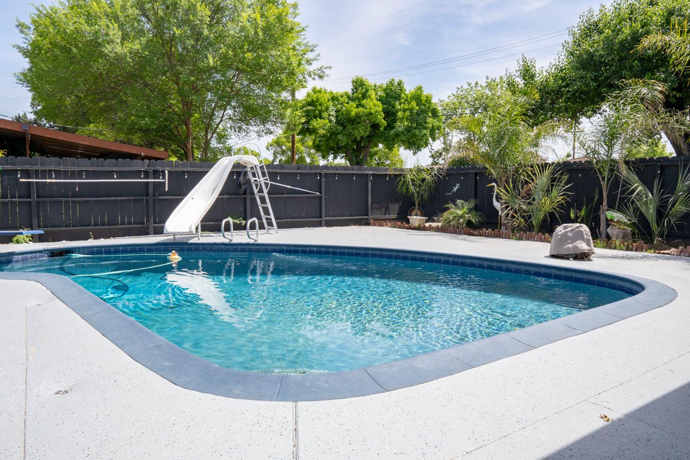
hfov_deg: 73.7
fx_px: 460
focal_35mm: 24
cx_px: 345
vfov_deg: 53.1
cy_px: 230
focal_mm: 16
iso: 100
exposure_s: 1/160
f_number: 10
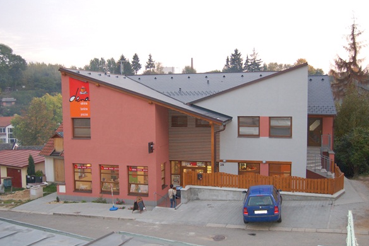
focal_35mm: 37
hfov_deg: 51.9
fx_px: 379
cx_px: 185
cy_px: 124
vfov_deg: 35.9
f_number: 4
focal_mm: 24
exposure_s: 1/60
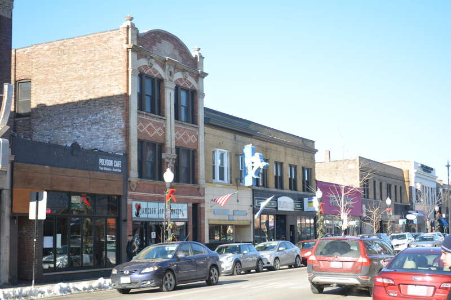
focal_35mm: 60
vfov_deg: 22.6
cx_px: 226
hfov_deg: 33.4
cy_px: 150
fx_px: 751
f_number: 5.3
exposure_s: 1/200
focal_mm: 40
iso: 125
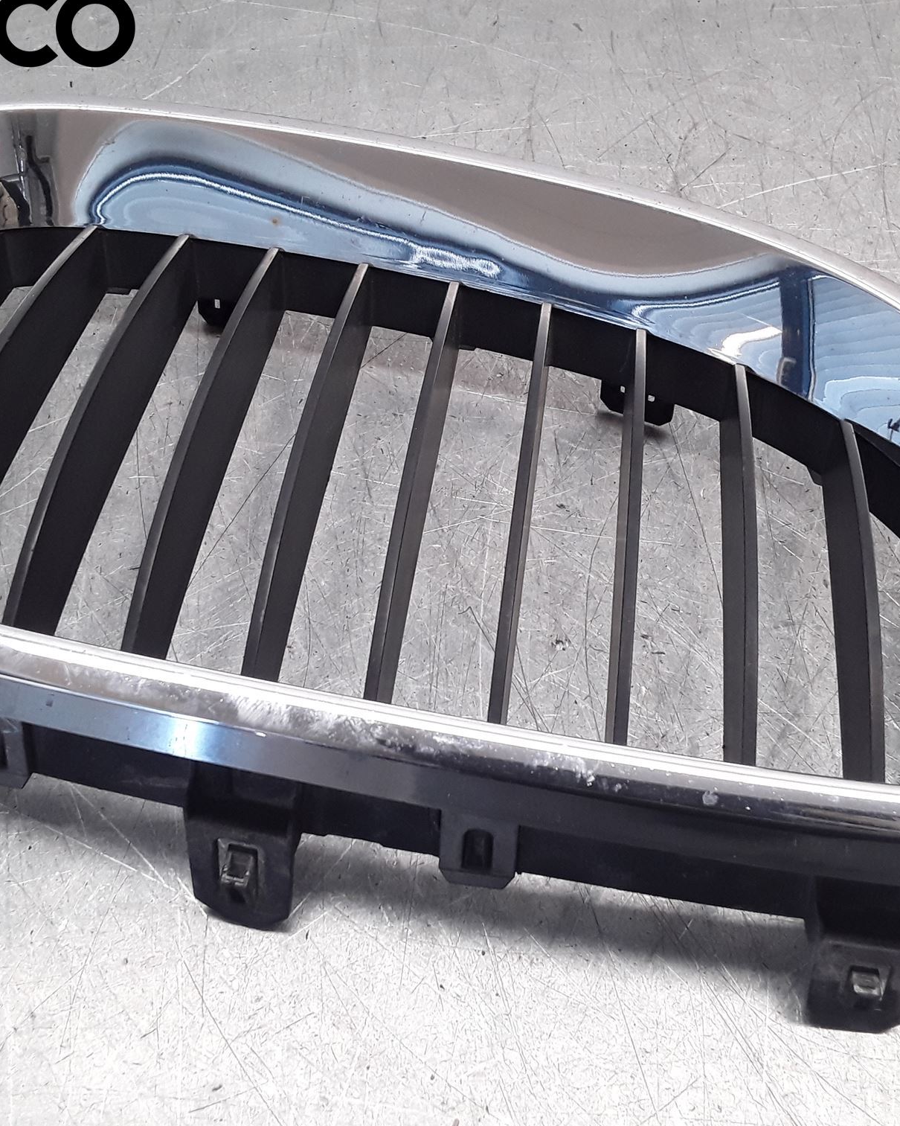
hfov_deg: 40.1
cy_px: 558
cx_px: 440
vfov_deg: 49.1
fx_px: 1232
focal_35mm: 37
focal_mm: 2.91
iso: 100
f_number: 1.9
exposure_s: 1/109
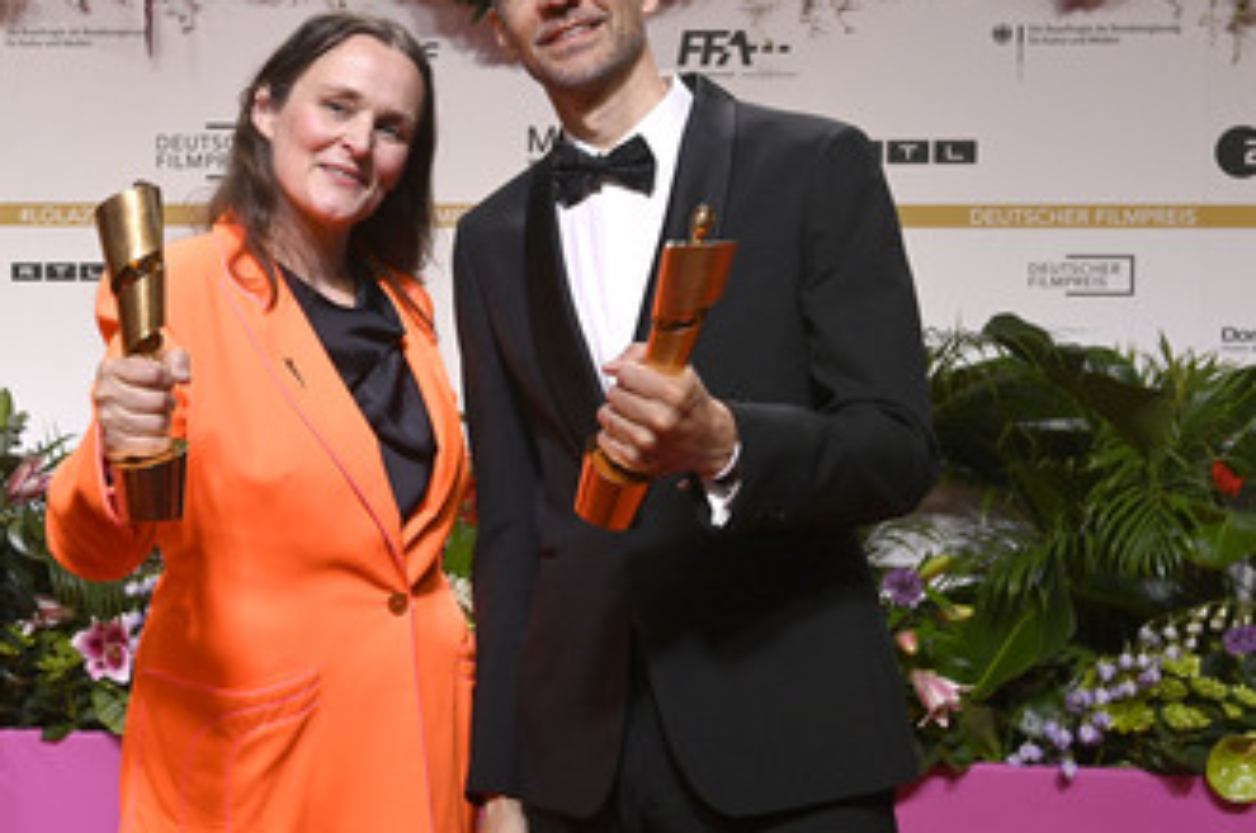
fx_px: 1812
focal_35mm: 52
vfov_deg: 25.9
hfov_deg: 38.0
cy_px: 369
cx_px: 485
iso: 1000
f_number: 6.3
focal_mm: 38
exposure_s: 1/200
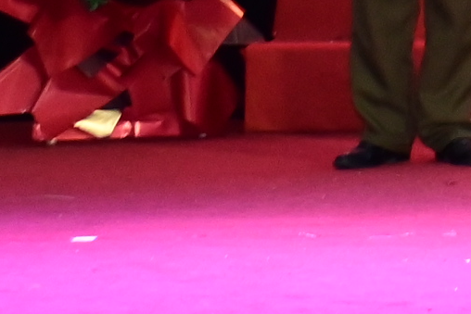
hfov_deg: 7.2
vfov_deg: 5.1
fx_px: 3416
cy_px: -469
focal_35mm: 261
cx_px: 1315
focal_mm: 30
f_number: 4
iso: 2000
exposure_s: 1/200
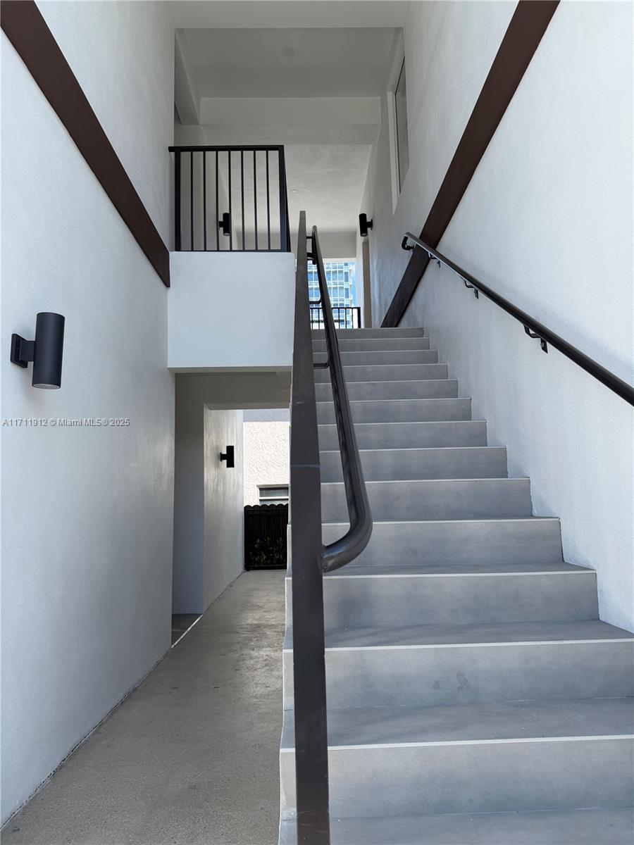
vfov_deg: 71.6
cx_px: 317
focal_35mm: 24
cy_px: 422
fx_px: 586
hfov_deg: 56.8
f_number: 1.78
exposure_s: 1/1727
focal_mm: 6.76
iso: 100
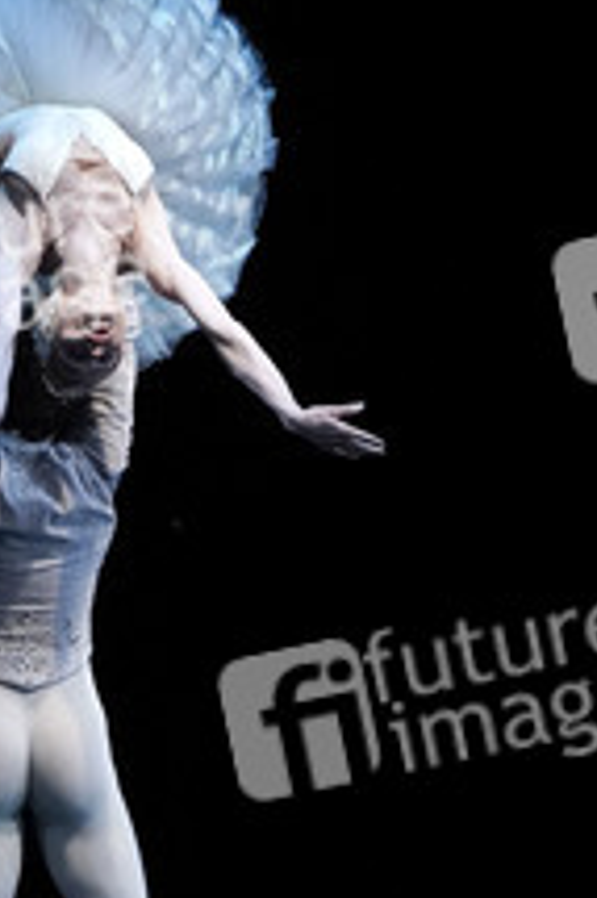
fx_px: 9268
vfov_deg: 5.5
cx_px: 54
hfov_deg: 3.7
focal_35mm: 372
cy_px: 493
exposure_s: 1/640
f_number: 6.3
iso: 6400
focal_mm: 200
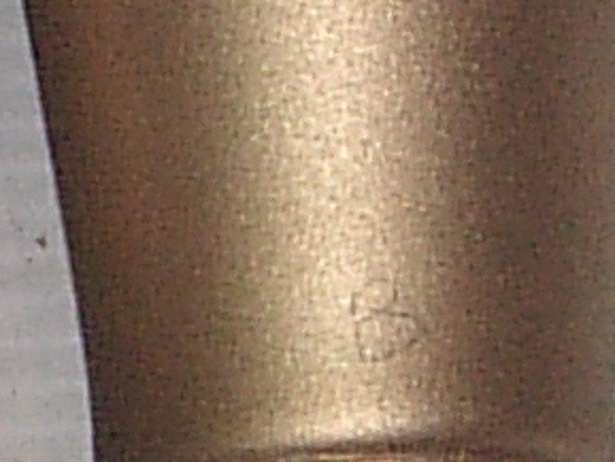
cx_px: -938
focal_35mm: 844
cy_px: 1050
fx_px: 15001
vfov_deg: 1.8
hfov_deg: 2.3
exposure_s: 1/50
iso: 200
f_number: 3.4
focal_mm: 16.5
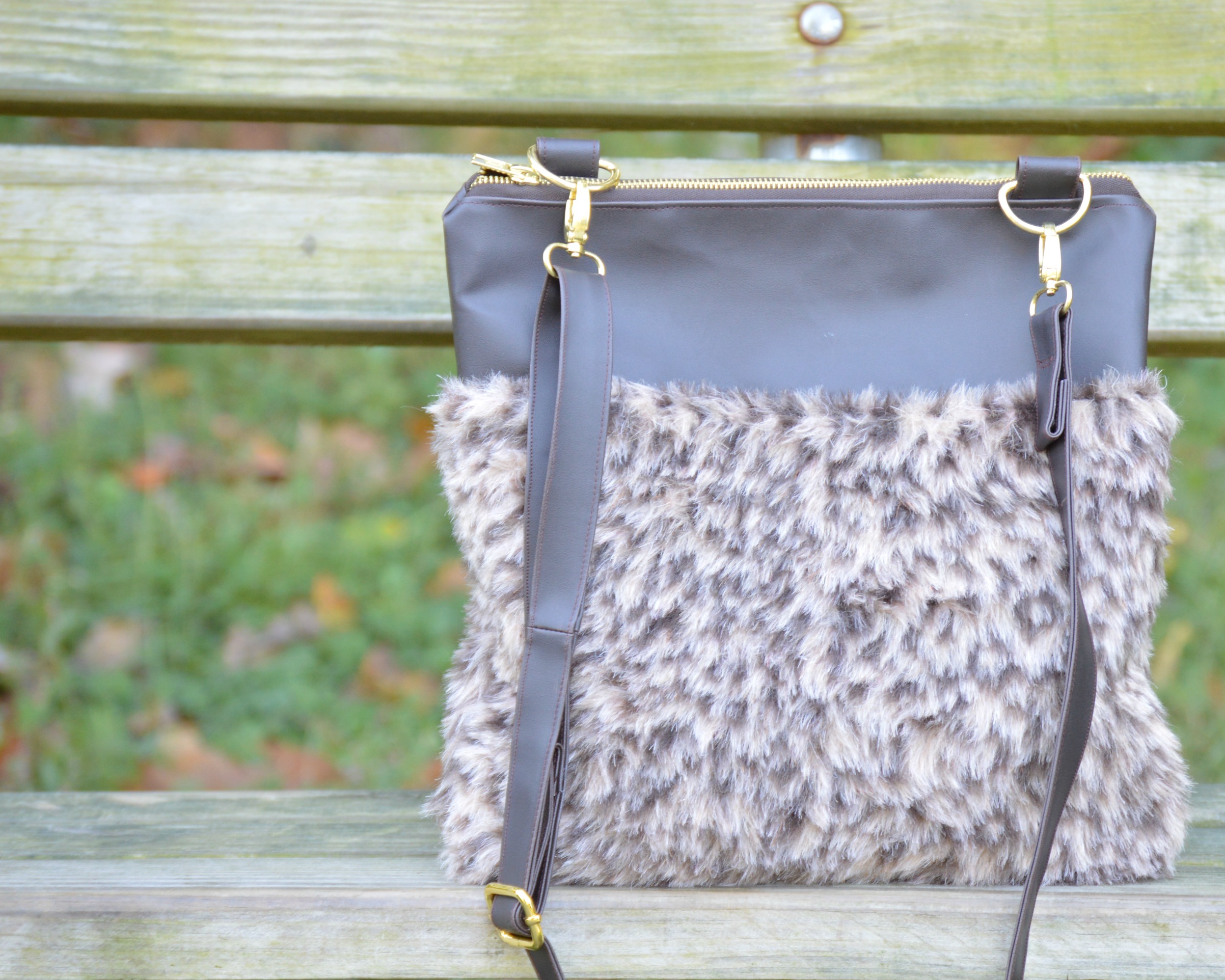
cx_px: 838
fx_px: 6694
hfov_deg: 10.4
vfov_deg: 8.4
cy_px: 481
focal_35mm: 185
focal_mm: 95
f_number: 4.5
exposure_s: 1/50
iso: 400
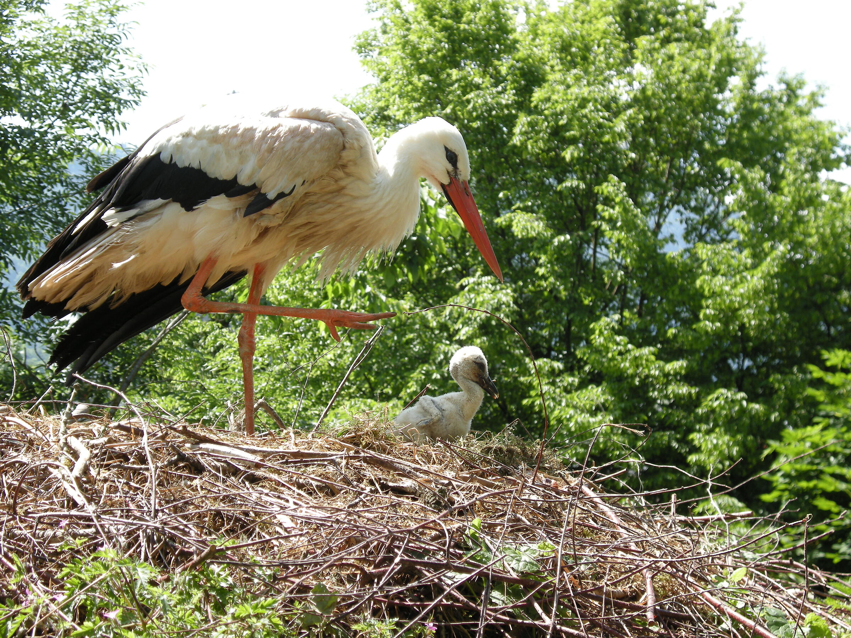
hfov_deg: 30.3
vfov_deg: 22.9
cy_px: 319
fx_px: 1573
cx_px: 426
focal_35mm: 64
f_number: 3.8
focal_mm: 13.7
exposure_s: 1/160
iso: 64
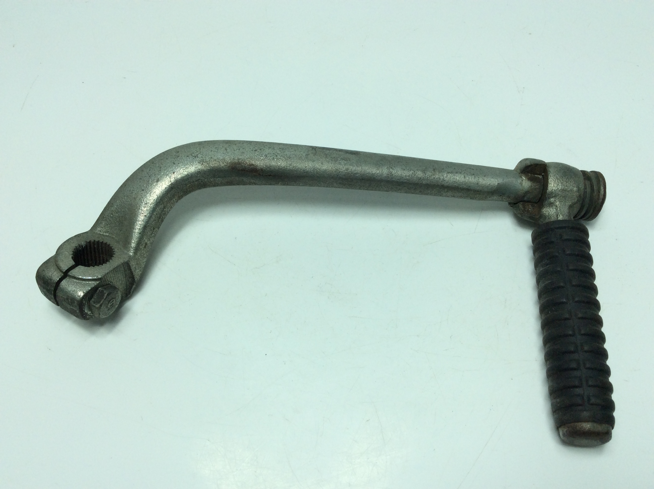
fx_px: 604
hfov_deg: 56.9
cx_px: 327
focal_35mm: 32
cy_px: 244
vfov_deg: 44.1
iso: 32
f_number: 2.4
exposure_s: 1/622
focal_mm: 3.3
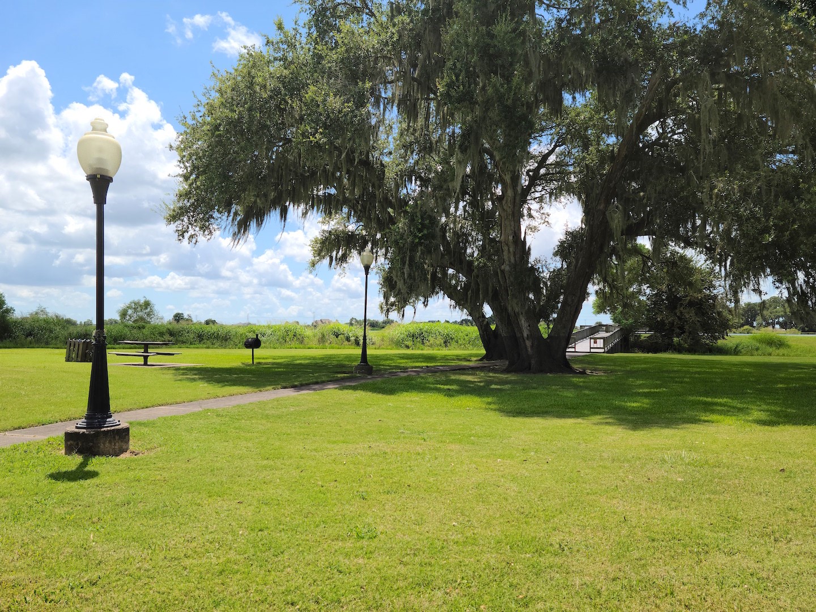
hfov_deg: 63.4
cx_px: 408
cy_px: 306
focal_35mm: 28
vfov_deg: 49.7
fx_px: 660
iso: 25
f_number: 2
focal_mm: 5.9
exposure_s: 1/957
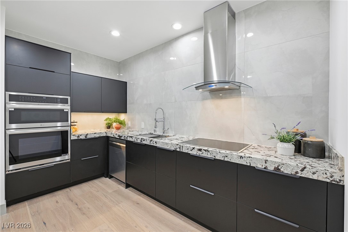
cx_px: 174
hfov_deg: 98.5
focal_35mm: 16
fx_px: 150
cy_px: 116
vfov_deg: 75.5
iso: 640
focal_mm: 15.5
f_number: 9
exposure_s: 1/100
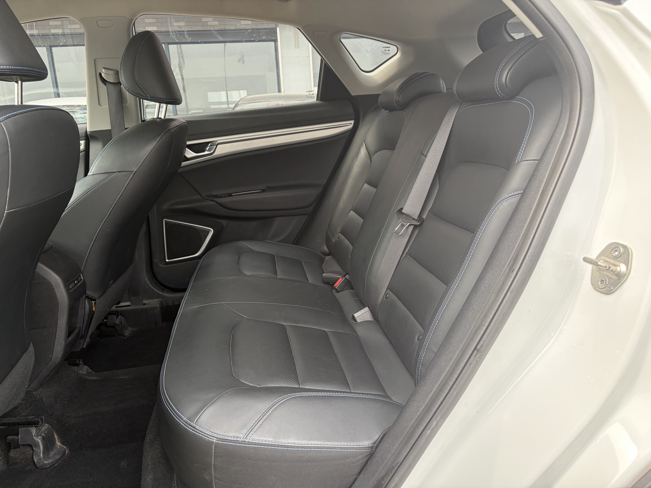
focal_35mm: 26
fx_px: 489
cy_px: 244
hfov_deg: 67.3
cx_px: 326
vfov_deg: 53.1
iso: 50
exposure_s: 1/236
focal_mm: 5.96
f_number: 1.6
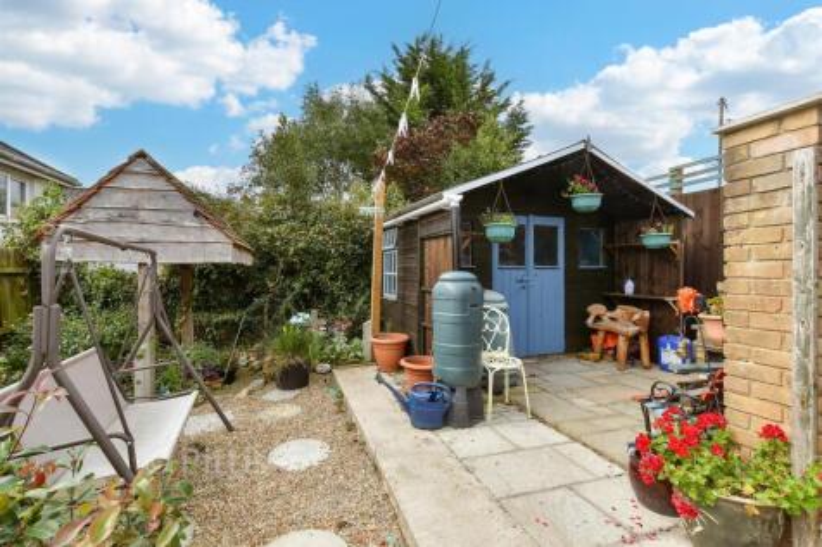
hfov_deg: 100.4
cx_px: 411
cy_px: 274
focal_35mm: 15
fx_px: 342
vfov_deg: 77.3
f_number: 8
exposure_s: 1/125
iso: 160
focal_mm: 10
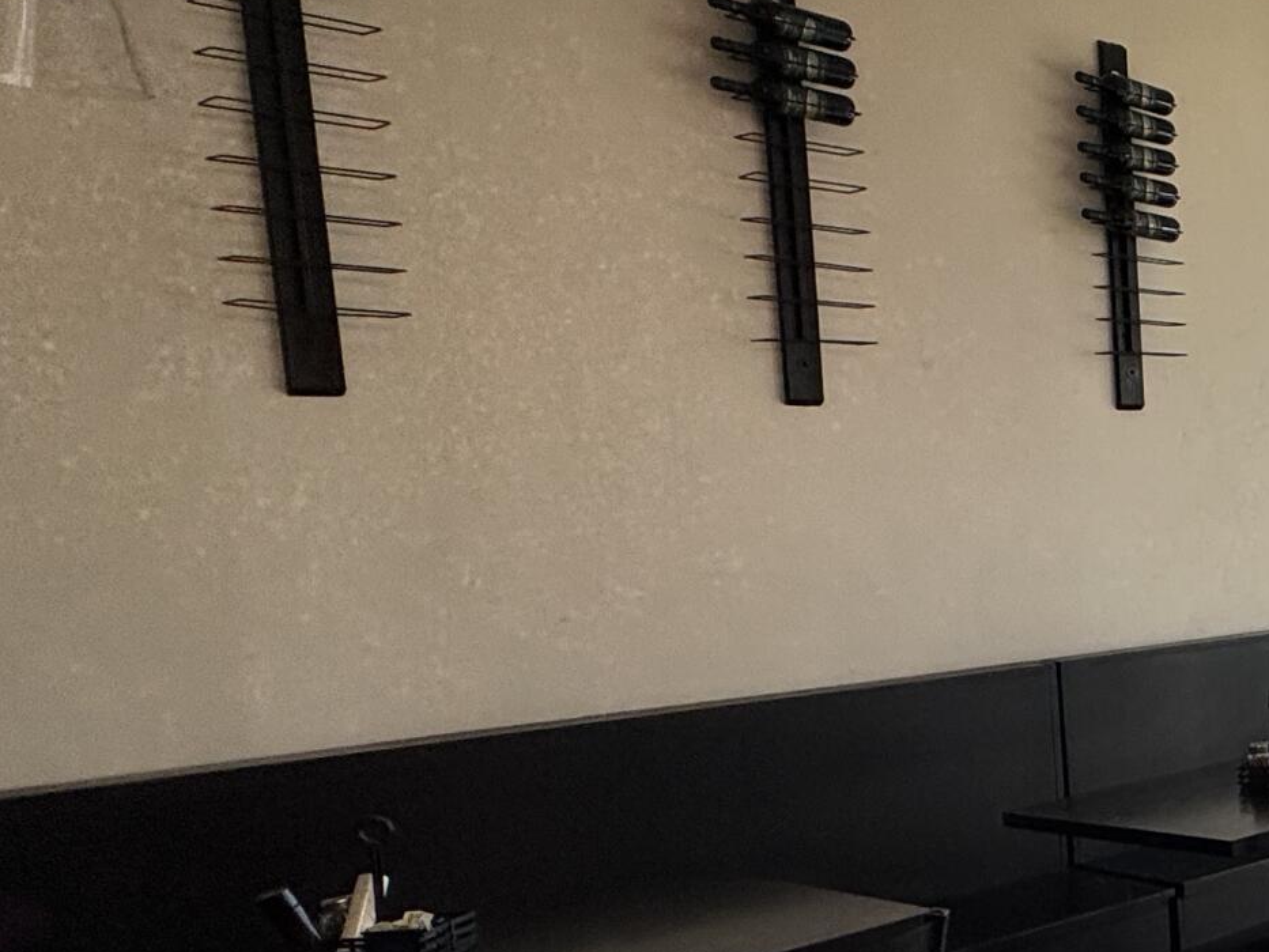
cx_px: 1812
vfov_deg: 31.8
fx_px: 1650
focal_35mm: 45
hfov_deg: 29.5
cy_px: 662
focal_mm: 2.22
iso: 40
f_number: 2.2
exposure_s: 1/260
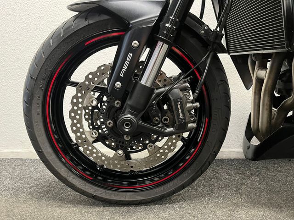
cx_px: 147
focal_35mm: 26
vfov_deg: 53.1
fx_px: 221
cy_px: 110
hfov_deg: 67.3
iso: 500
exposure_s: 1/33
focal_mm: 5.1
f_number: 1.6
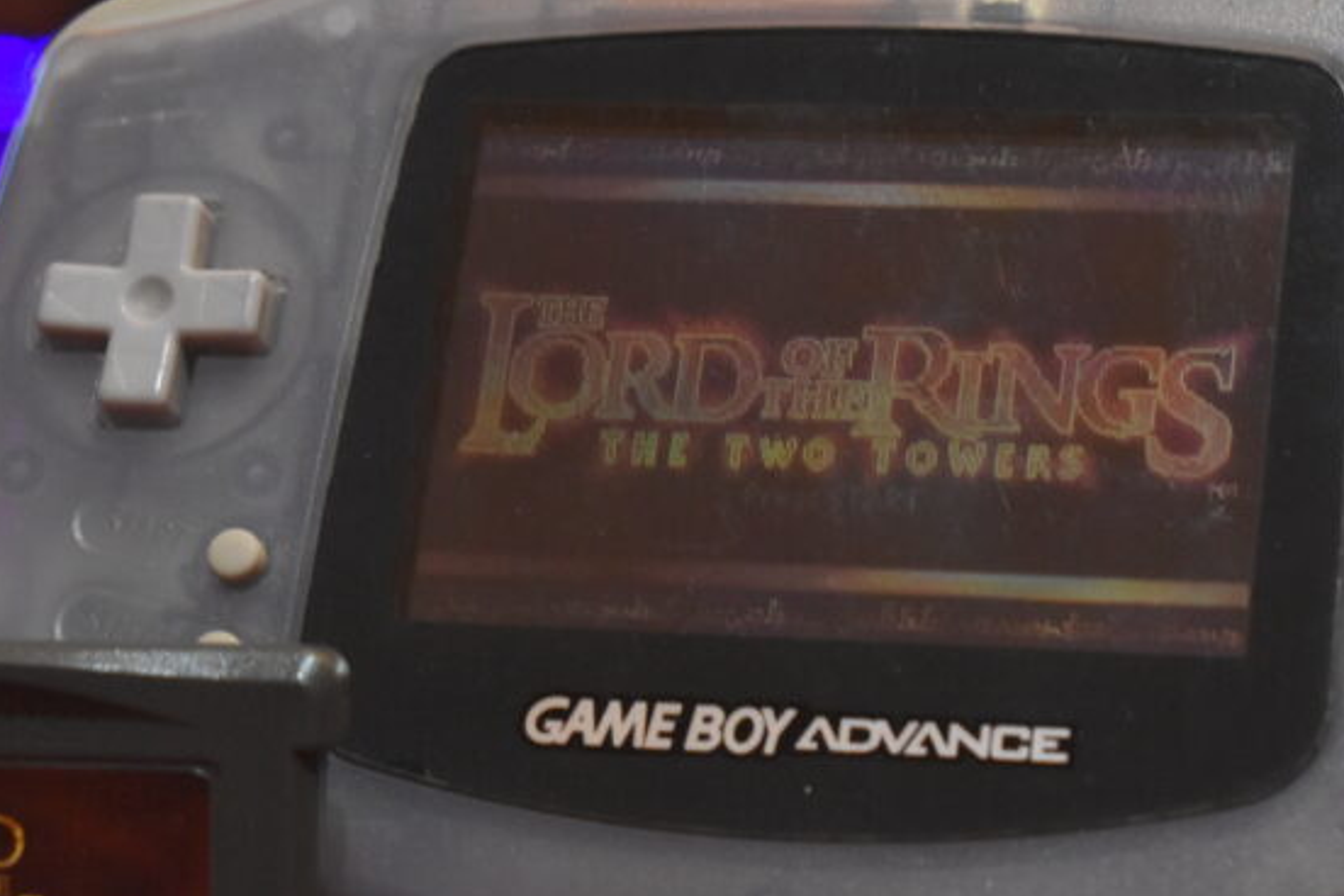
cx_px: 726
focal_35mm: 153
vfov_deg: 9.0
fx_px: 5709
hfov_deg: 13.4
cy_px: 432
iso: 3200
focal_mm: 55
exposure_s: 1/13
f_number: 5.6
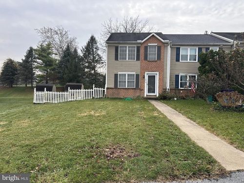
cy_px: 92
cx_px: 122
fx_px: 169
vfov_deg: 56.8
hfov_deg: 71.6
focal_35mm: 24
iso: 80
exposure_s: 1/935
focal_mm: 6.86
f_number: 1.78
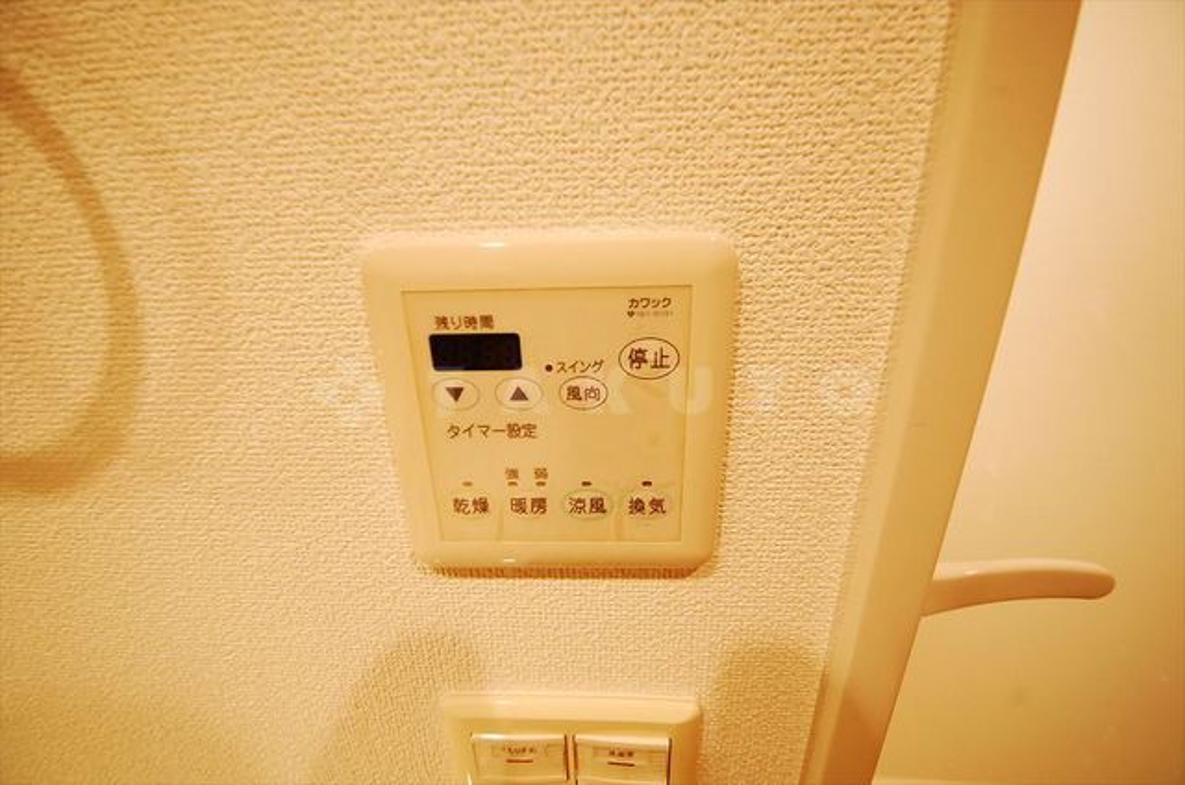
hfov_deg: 112.7
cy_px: 392
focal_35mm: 12
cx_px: 592
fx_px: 394
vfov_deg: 89.8
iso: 1600
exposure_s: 1/50
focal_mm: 8
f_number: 4.5
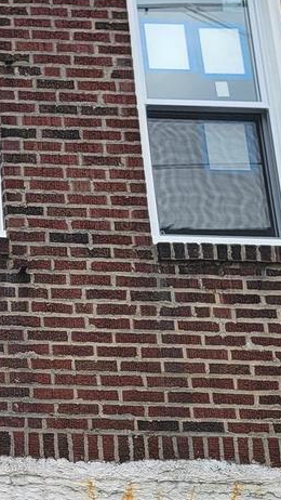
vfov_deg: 23.9
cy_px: 437
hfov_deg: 12.1
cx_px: -309
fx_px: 1152
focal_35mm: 87
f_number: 1.8
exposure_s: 1/310
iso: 16
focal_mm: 6.7
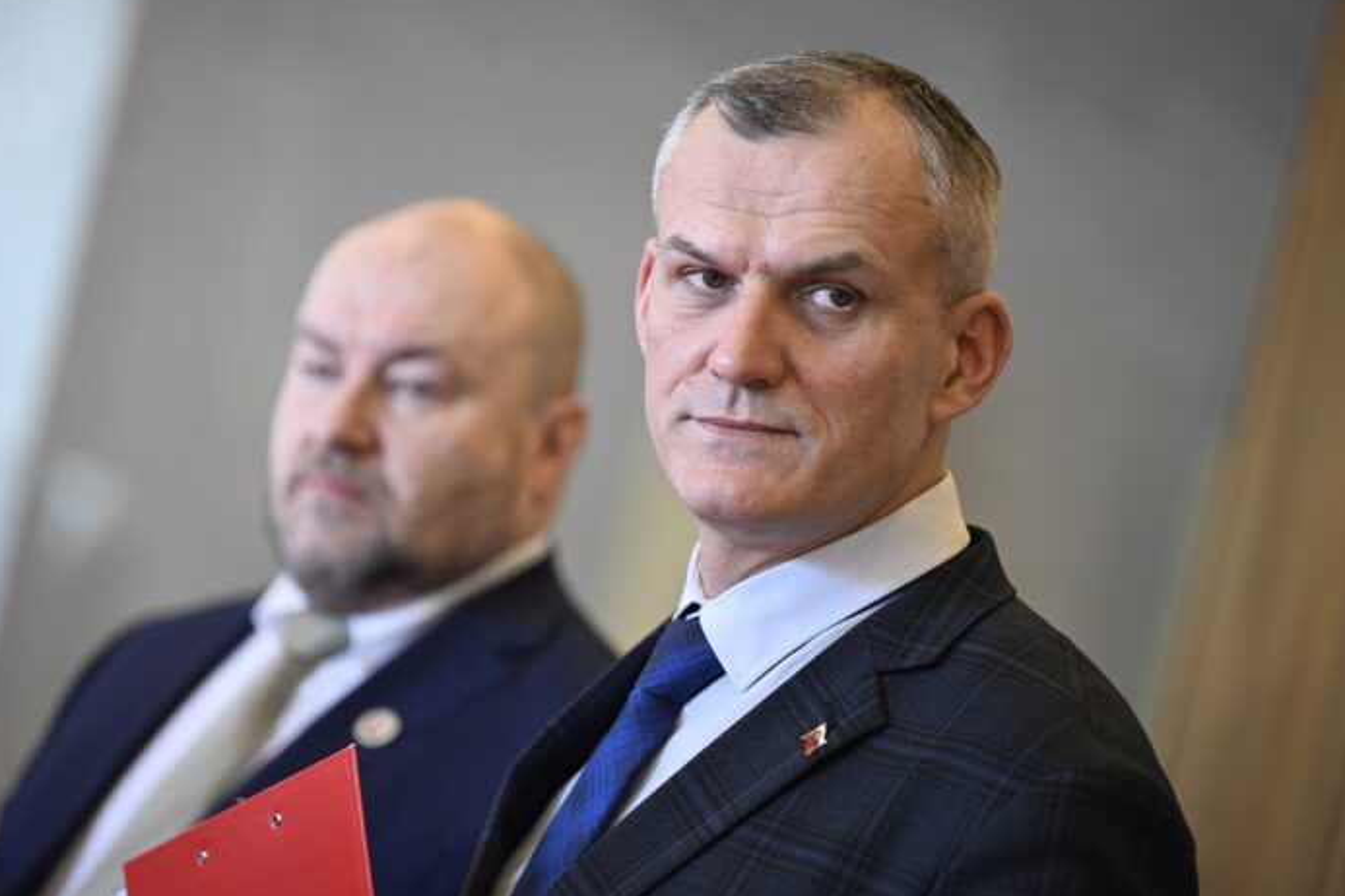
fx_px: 7247
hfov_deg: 10.6
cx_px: 640
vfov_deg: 7.1
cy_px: 469
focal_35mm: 194
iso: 1600
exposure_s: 1/500
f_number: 2.8
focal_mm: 175
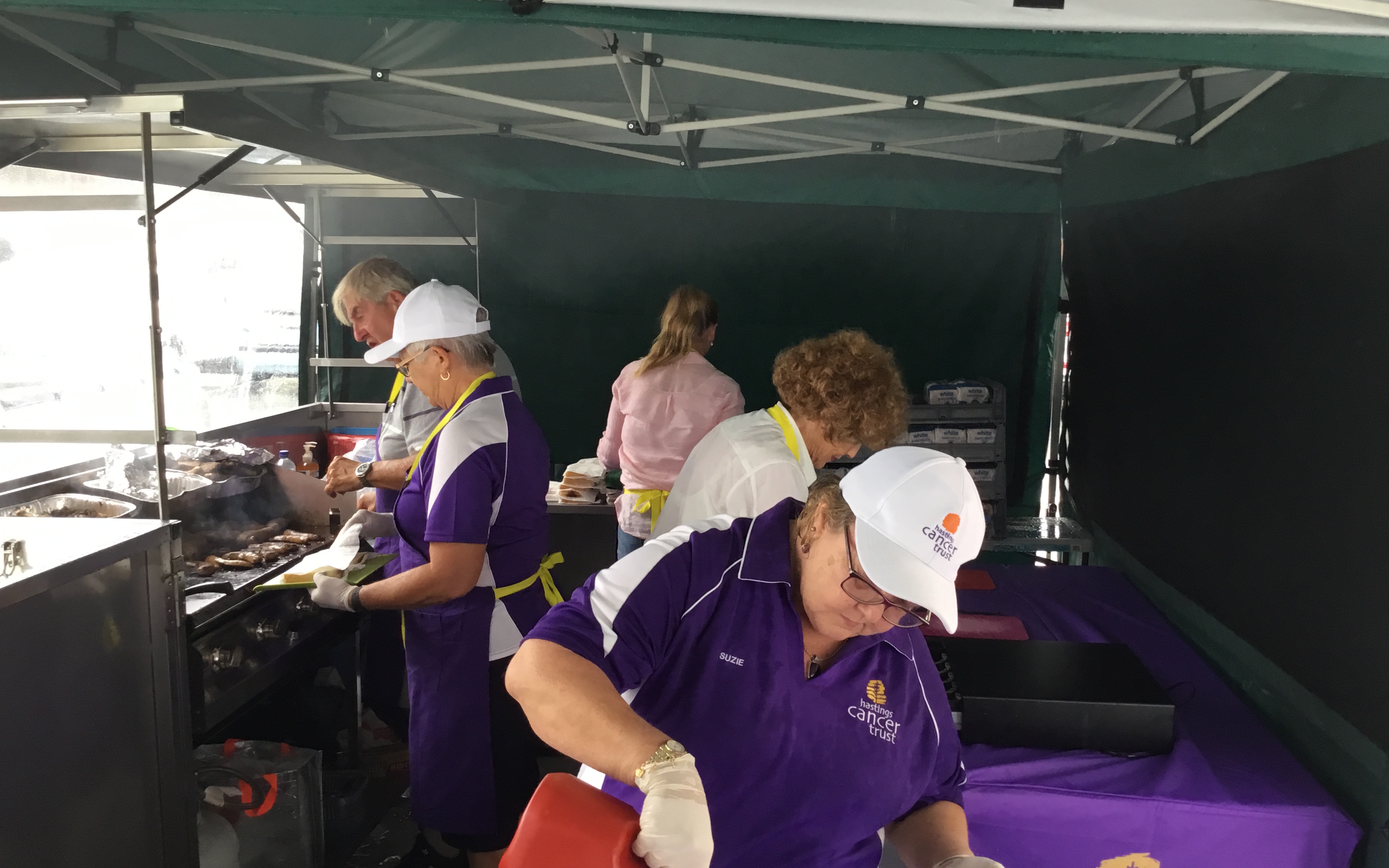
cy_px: 436
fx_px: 1249
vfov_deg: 38.3
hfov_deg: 58.1
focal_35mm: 33
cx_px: 694
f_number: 2.4
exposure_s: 1/33
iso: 80
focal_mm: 3.3
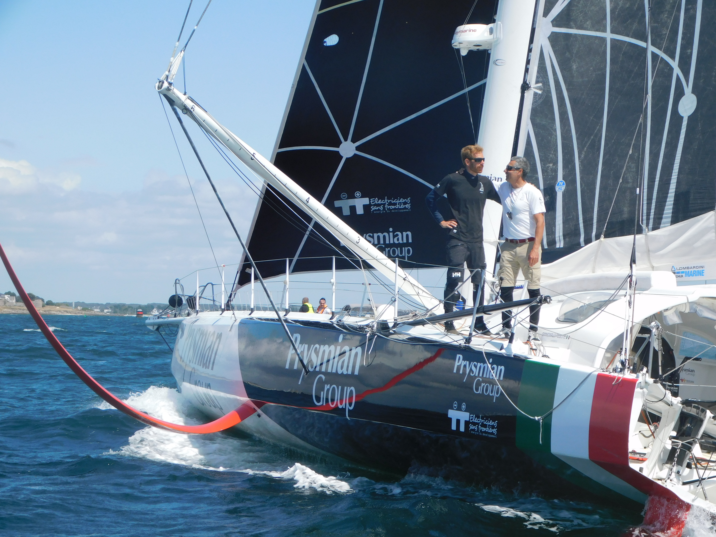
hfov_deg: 21.5
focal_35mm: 91
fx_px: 1882
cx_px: 358
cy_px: 268
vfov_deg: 16.2
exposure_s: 1/800
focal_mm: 16.1
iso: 125
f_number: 4.5
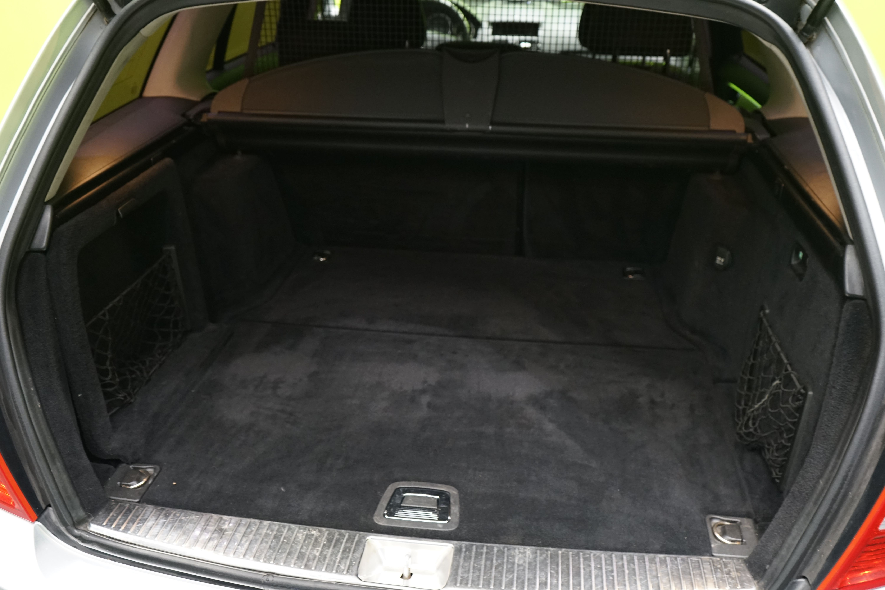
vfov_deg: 42.3
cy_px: 295
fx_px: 762
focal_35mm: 31
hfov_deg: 60.3
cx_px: 442
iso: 1600
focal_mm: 31
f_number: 5
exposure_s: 1/6
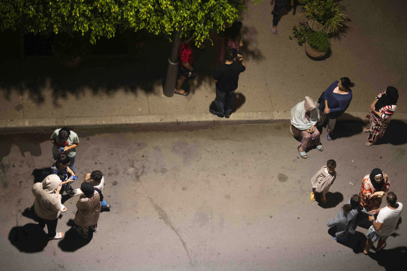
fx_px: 961
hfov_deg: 23.9
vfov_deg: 16.1
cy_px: 136
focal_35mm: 85
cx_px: 204
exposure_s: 1/60
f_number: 1.4
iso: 1000
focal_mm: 85
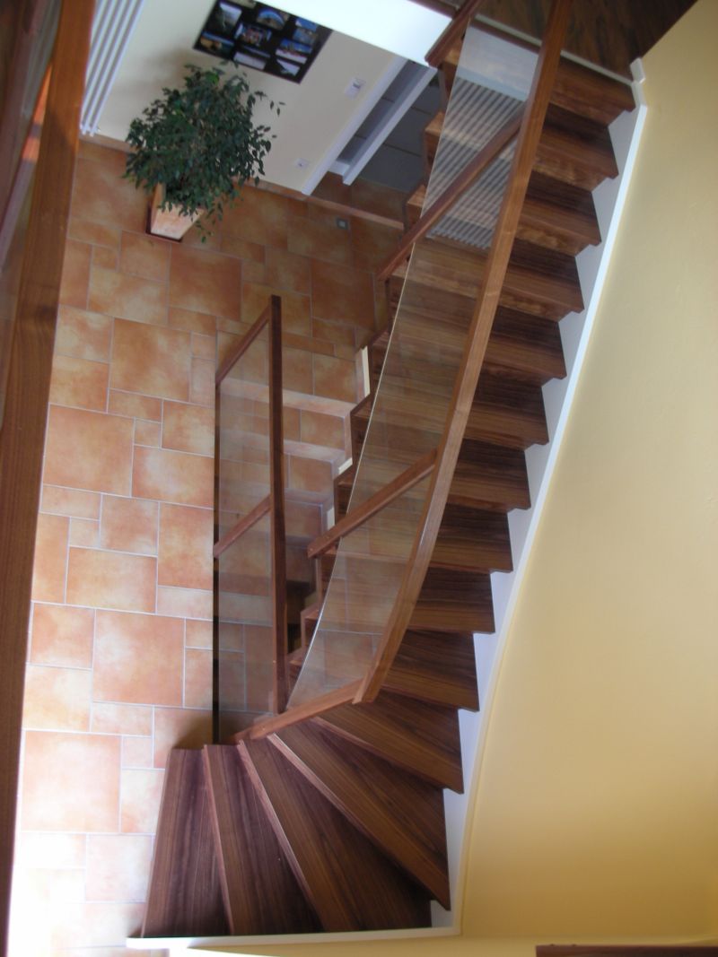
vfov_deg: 52.6
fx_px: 968
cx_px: 359
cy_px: 478
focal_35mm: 35
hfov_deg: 40.7
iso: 53
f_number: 3
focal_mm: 5.8
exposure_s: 1/3.9
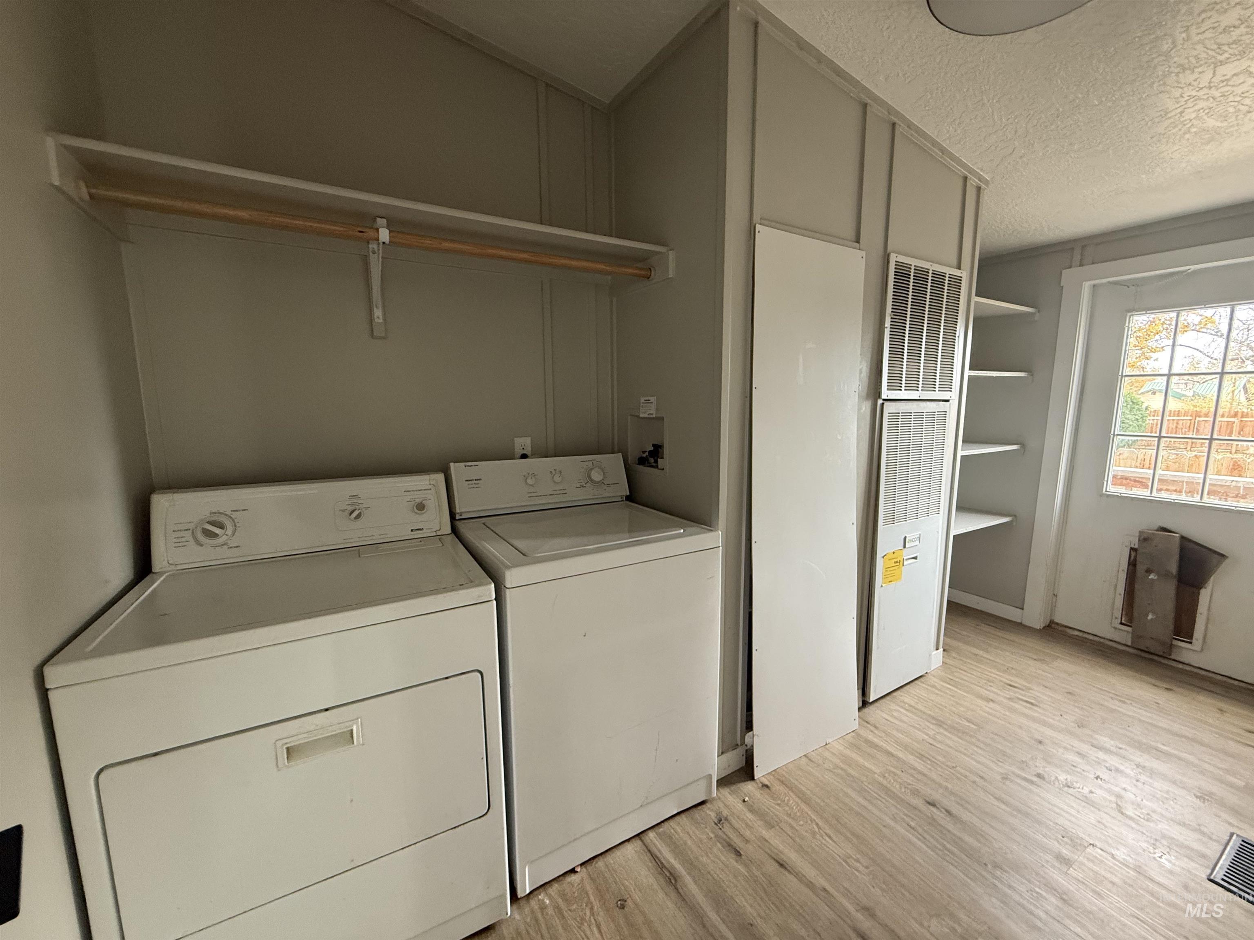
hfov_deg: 102.1
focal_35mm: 14
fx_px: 507
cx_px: 627
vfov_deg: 85.7
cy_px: 470
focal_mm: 2.22
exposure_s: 1/67
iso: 400
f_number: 2.2
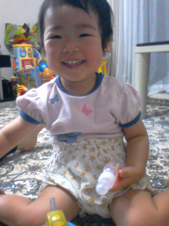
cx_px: 84
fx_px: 189
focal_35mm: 29
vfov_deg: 61.7
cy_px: 113
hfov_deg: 48.2
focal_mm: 1.5
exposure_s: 1/13.7
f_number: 2.8
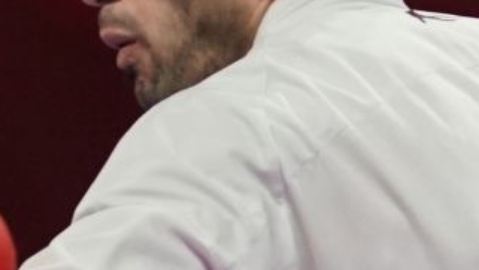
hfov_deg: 1.1
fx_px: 24400
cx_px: 249
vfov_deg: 0.6
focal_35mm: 1920
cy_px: 270
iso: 2500
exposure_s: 1/1000
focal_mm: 218
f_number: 4
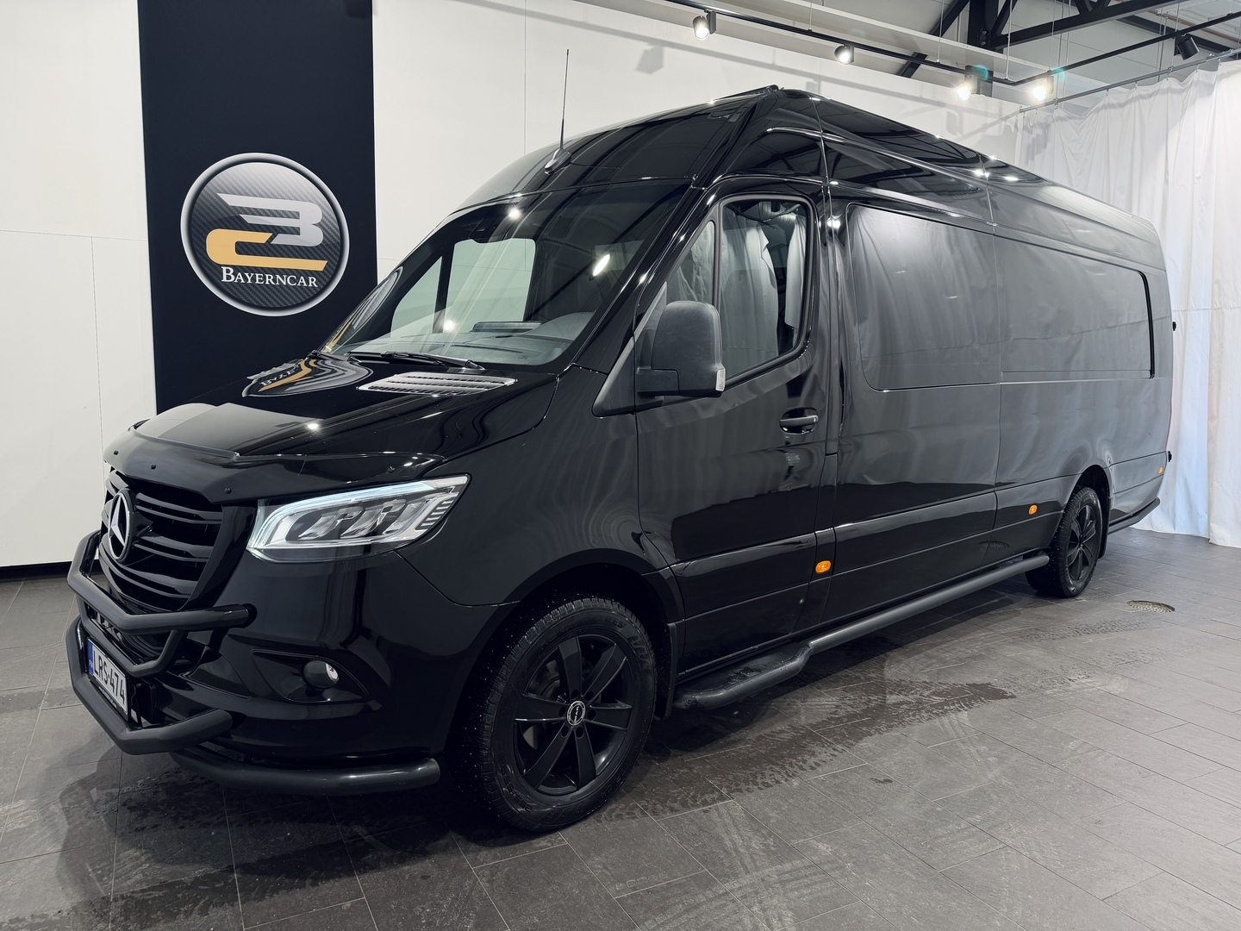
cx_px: 620
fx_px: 860
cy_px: 466
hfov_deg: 71.6
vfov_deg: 56.8
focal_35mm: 24
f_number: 1.78
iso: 100
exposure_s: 1/100
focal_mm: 6.76
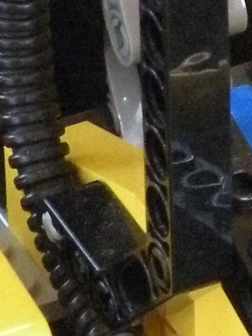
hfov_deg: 2.1
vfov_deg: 2.8
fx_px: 6908
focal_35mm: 712
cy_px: 57
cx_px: 327
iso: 400
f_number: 4
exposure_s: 1/40.1
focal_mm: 17.9
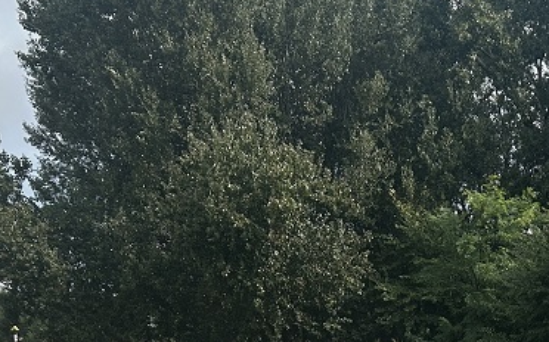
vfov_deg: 13.7
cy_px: 529
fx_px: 1331
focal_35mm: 89
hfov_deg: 23.2
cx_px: 381
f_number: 1.5
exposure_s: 1/4630
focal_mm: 5.7
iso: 50
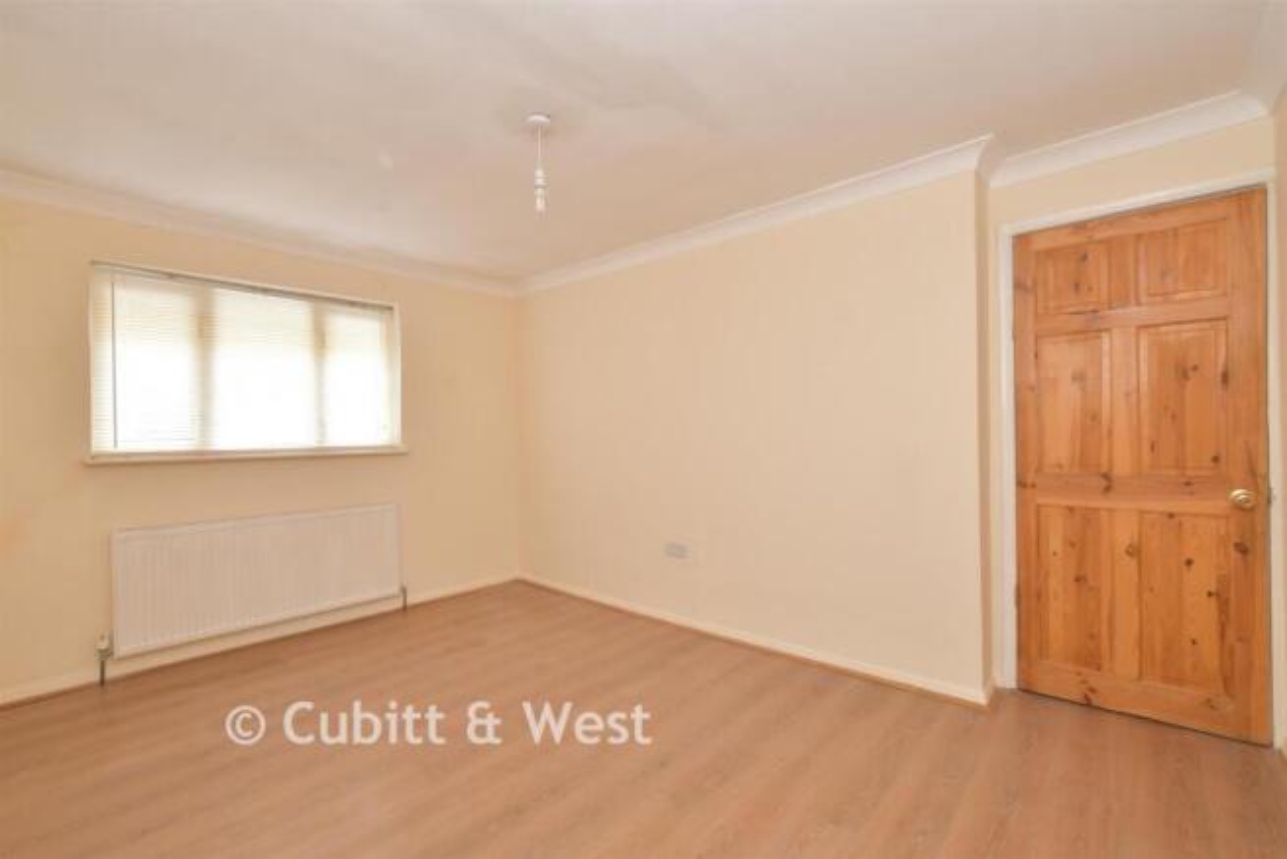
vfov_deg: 77.4
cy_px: 430
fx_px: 536
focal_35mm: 15
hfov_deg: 100.4
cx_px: 644
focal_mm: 10
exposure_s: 1/25
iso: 500
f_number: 9
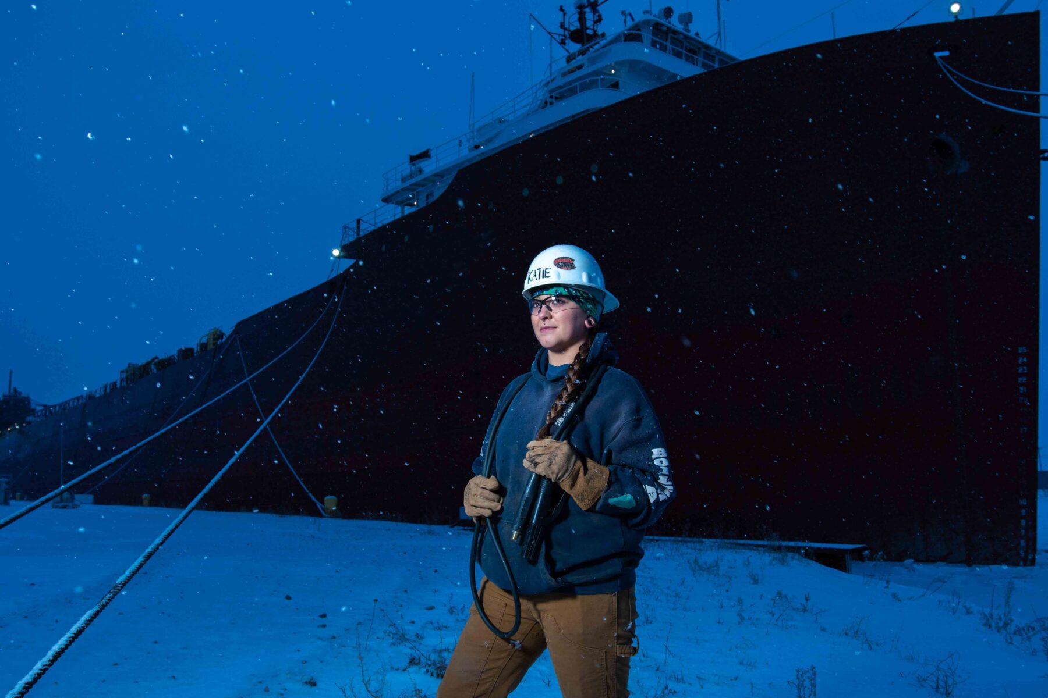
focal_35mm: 30
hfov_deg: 61.9
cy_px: 349
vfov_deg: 43.6
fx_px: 873
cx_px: 524
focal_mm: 20
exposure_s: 1/250
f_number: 5.6
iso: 200
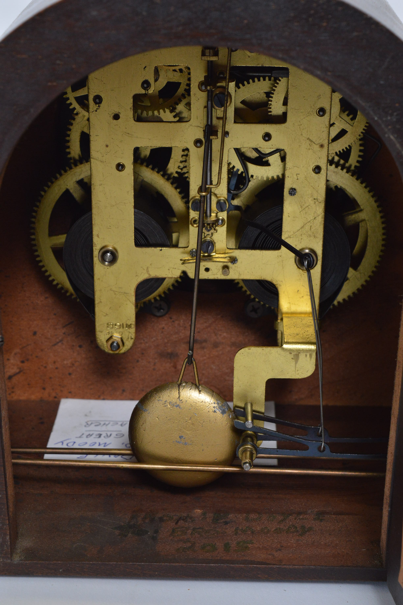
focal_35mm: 72
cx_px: 202
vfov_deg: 28.1
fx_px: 1211
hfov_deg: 18.9
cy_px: 302
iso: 800
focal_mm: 48
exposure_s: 1/80
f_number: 9
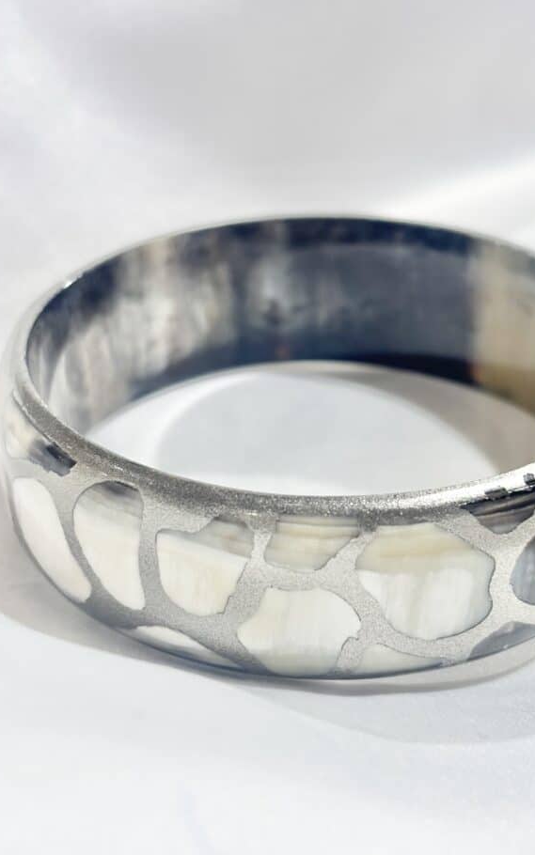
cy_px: 479
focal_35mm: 62
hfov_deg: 20.9
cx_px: 320
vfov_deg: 32.9
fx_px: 1446
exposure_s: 1/175
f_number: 1.6
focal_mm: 5.96
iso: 32
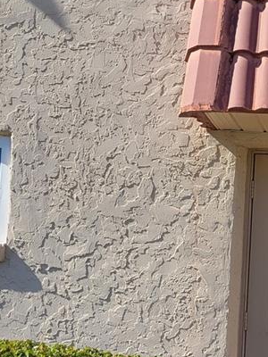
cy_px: 239
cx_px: 315
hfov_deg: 18.0
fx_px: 805
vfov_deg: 24.9
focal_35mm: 78
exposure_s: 1/1410
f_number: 1.8
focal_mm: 5.4
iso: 40
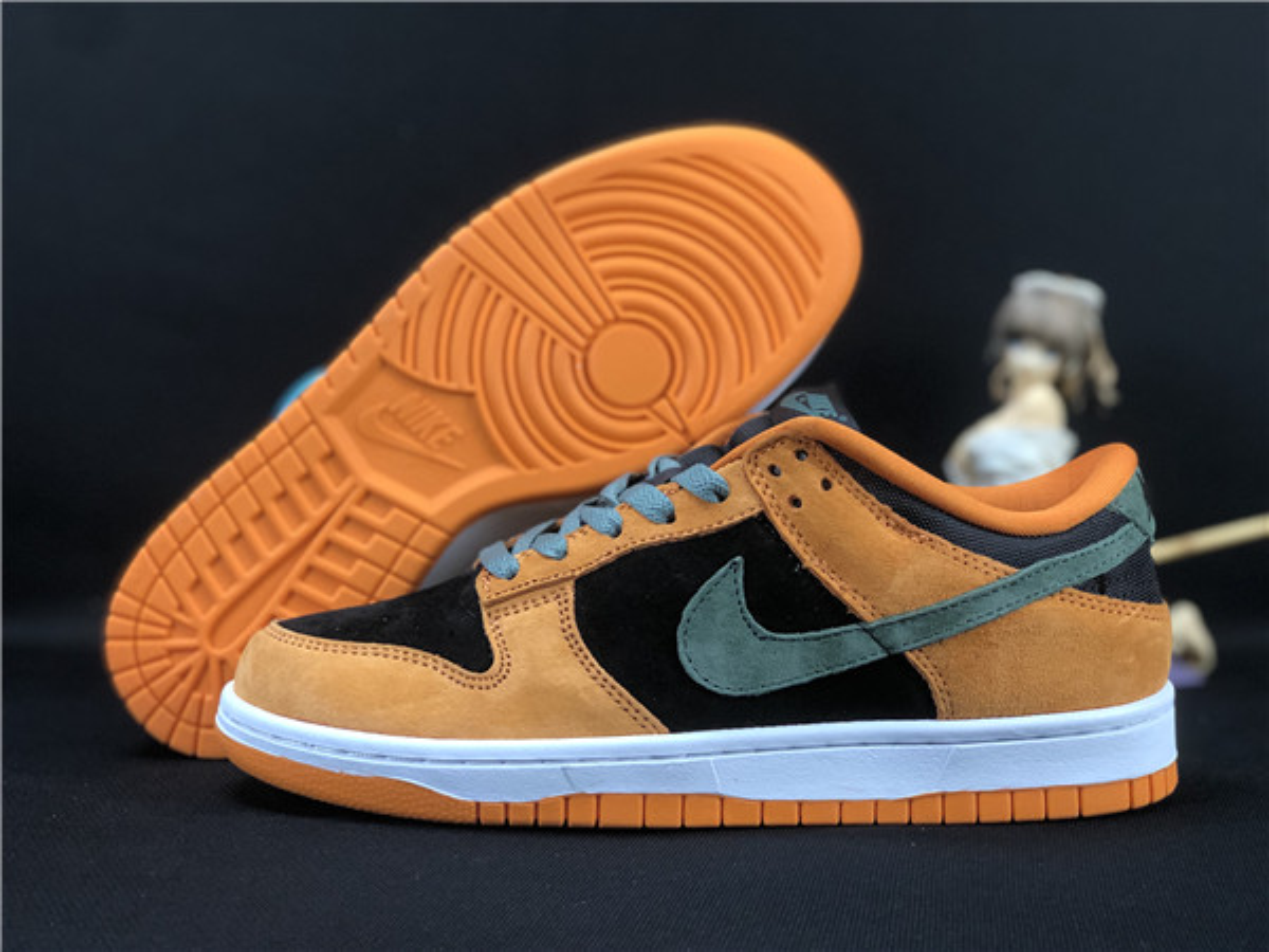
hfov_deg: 33.8
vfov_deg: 25.7
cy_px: 476
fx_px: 2090
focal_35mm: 57
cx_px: 634
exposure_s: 1/30
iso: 80
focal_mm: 6.6
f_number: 2.8
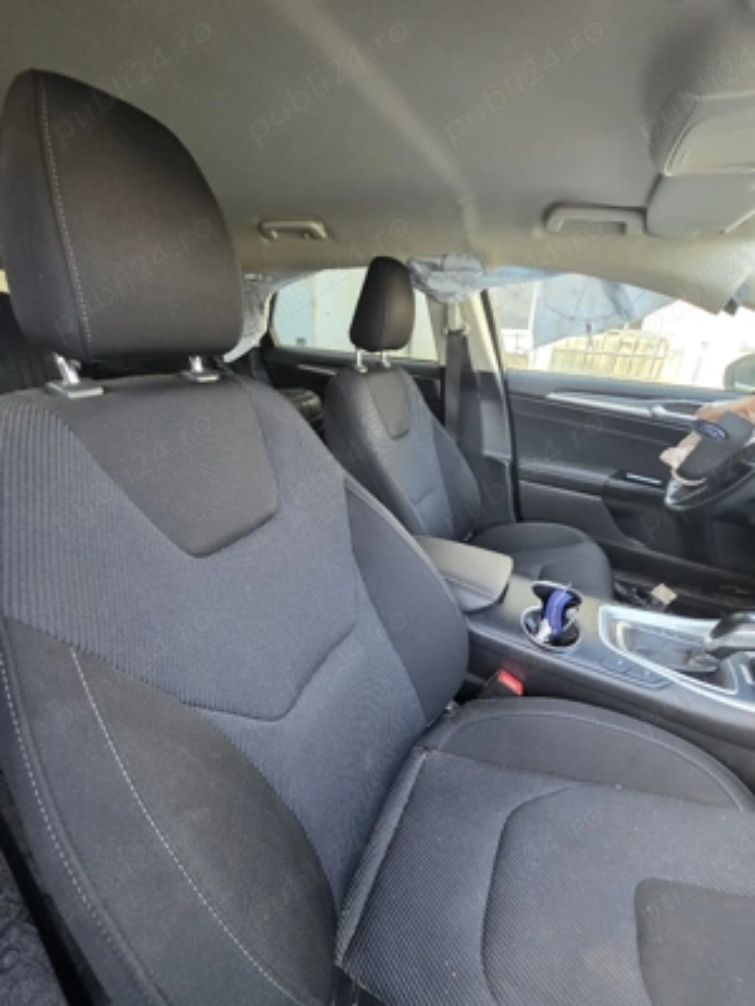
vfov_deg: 106.2
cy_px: 503
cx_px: 378
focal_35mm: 13
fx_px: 378
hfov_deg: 89.9
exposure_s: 1/120
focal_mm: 2.2
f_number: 1.9
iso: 250
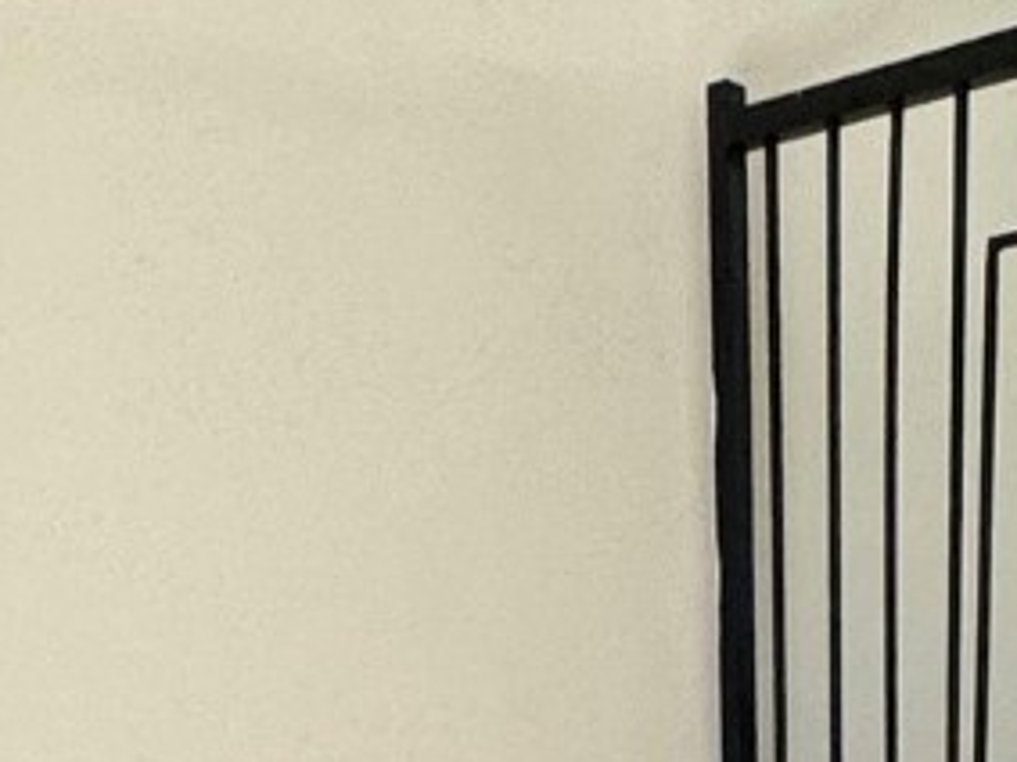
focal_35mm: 76
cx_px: 909
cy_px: 1815
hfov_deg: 24.9
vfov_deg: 13.9
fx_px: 2232
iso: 160
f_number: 2.2
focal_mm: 2.22
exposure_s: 1/120
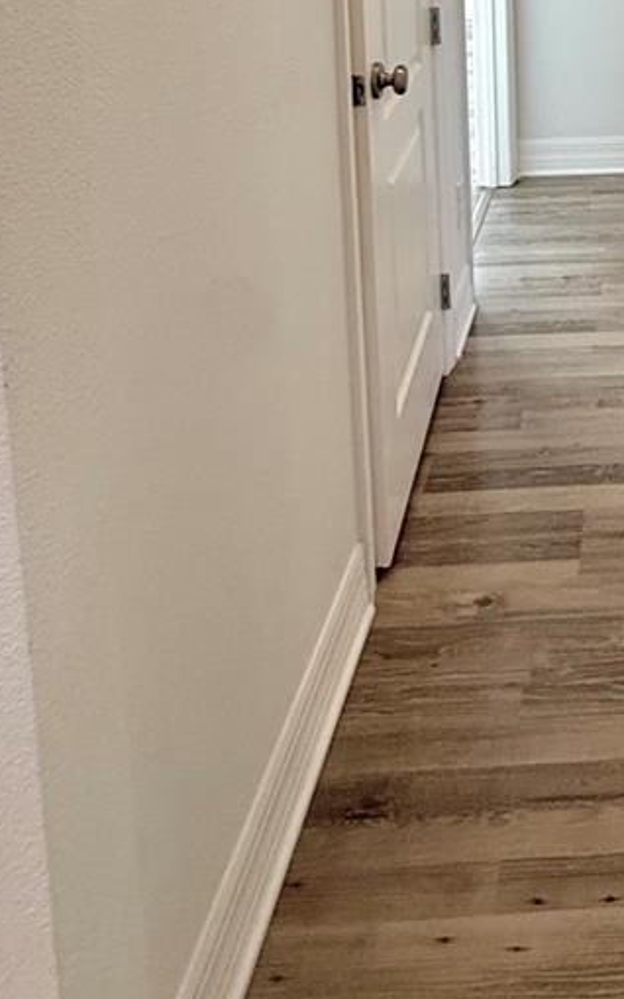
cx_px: 697
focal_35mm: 35
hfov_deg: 31.8
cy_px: -116
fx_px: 953
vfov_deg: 42.6
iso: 160
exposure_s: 1/120
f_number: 2.2
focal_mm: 2.22
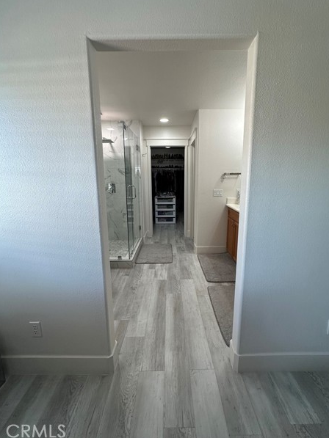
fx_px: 190
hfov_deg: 81.7
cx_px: 173
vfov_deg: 98.1
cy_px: 207
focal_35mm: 15
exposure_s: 1/120
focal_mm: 2.22
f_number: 2.2
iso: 200
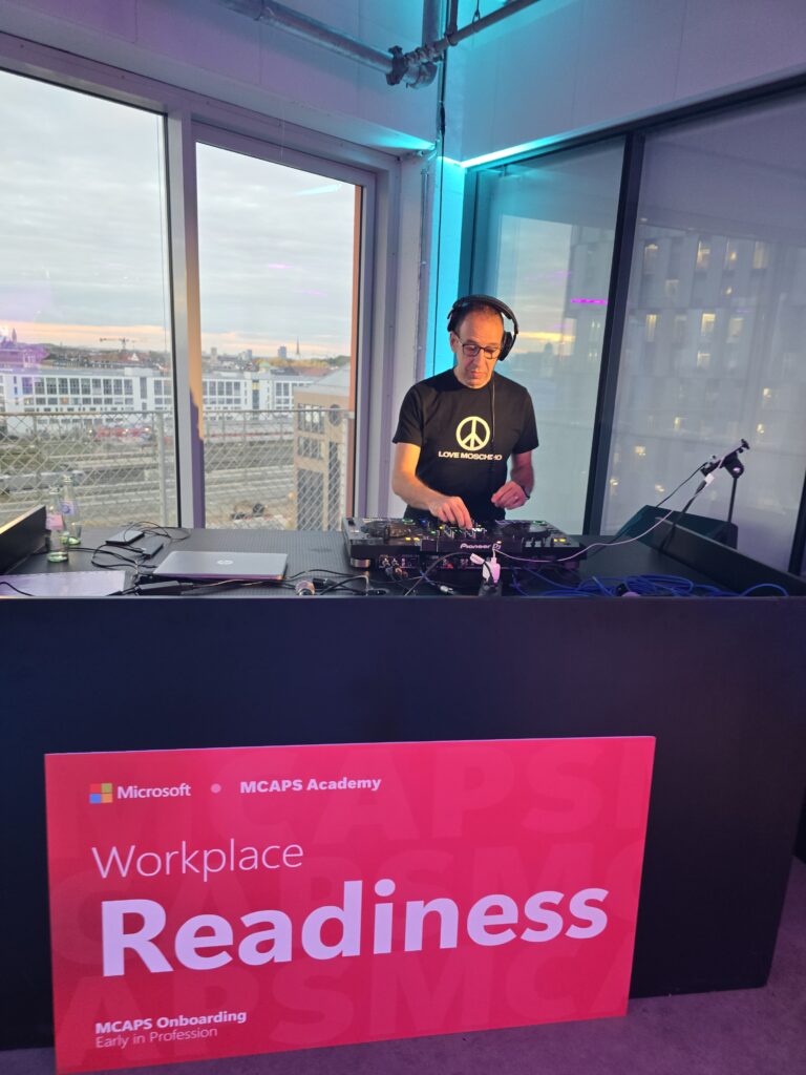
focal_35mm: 23
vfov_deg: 73.9
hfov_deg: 58.9
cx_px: 403
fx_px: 714
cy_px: 538
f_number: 1.7
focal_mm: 6.3
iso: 160
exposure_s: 1/53
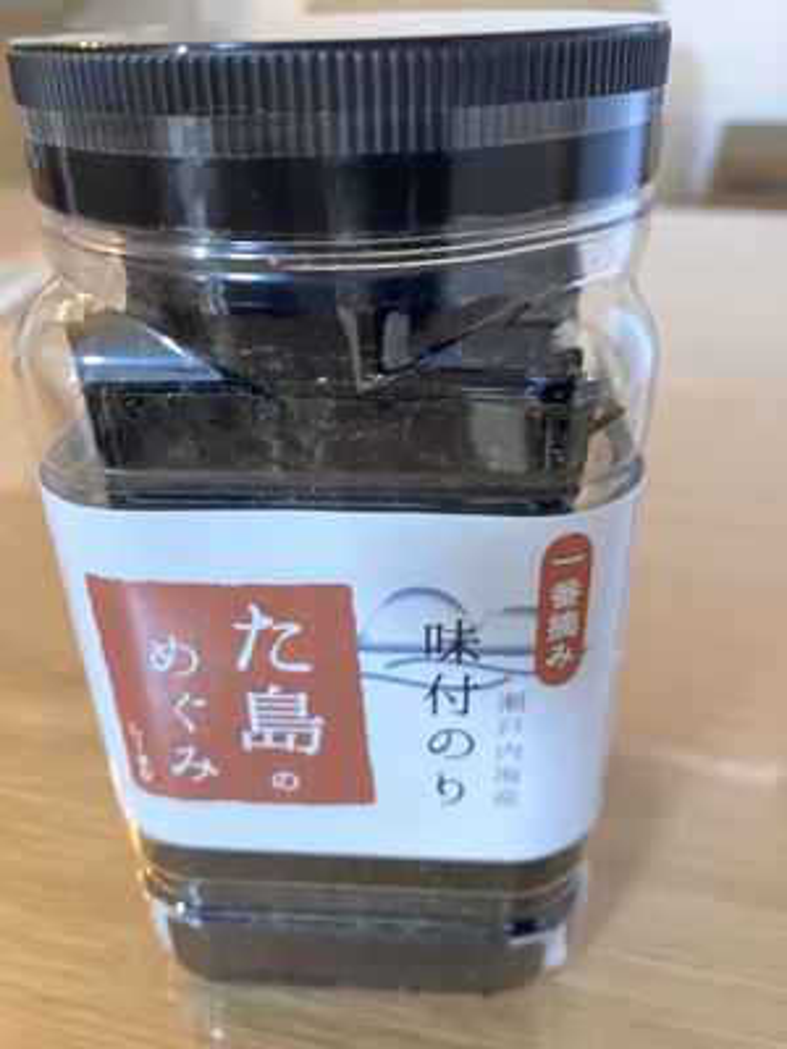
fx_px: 849
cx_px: 394
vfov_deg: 63.4
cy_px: 524
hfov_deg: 49.7
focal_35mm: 28
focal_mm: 3.99
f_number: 1.8
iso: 640
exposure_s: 1/30
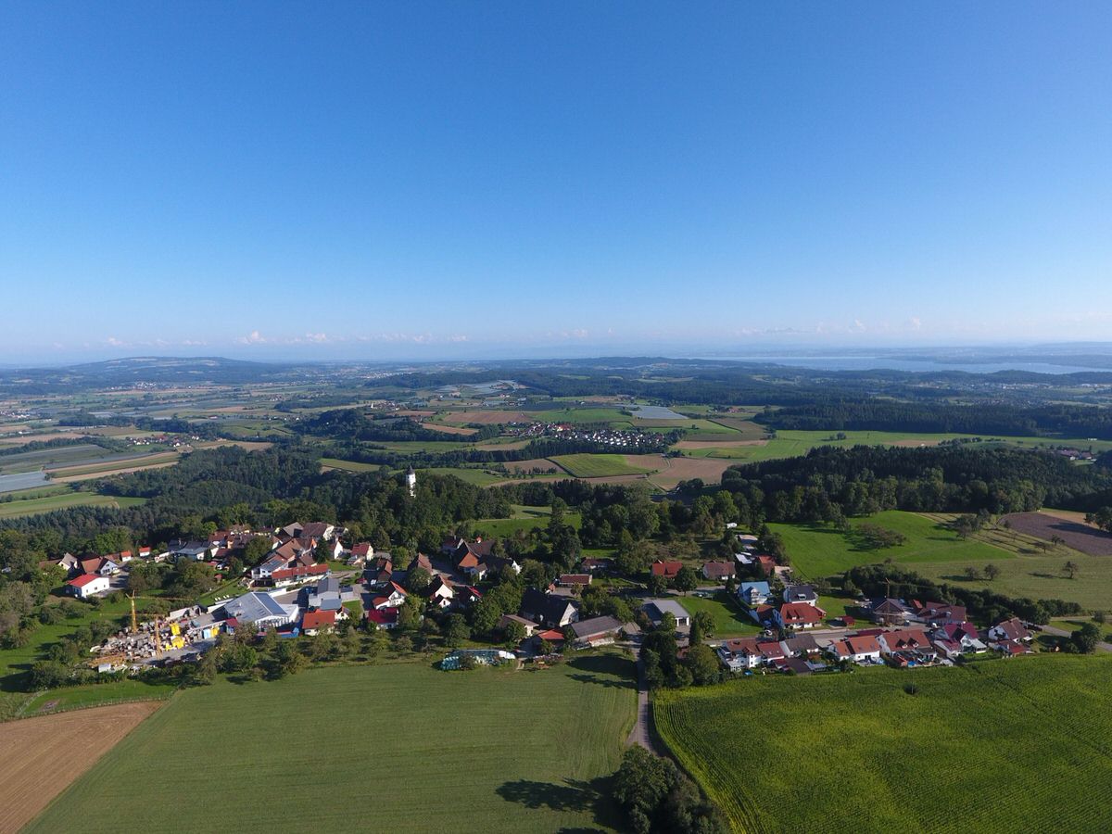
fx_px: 642
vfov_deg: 66.0
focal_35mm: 20
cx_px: 556
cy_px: 417
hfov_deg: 81.7
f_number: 2.8
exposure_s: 1/736
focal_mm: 3.61
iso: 100
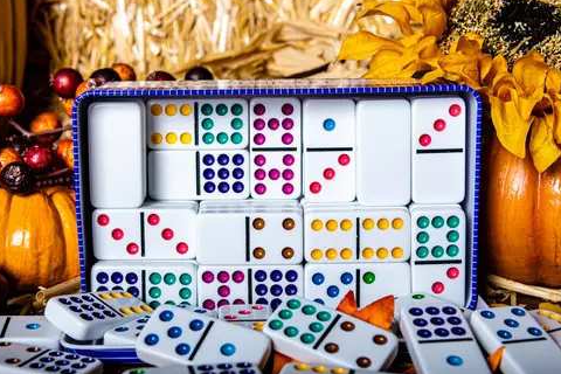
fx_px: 935
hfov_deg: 33.4
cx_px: 258
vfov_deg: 22.6
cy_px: 181
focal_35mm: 60
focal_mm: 48
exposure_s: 1/250
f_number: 8
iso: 64
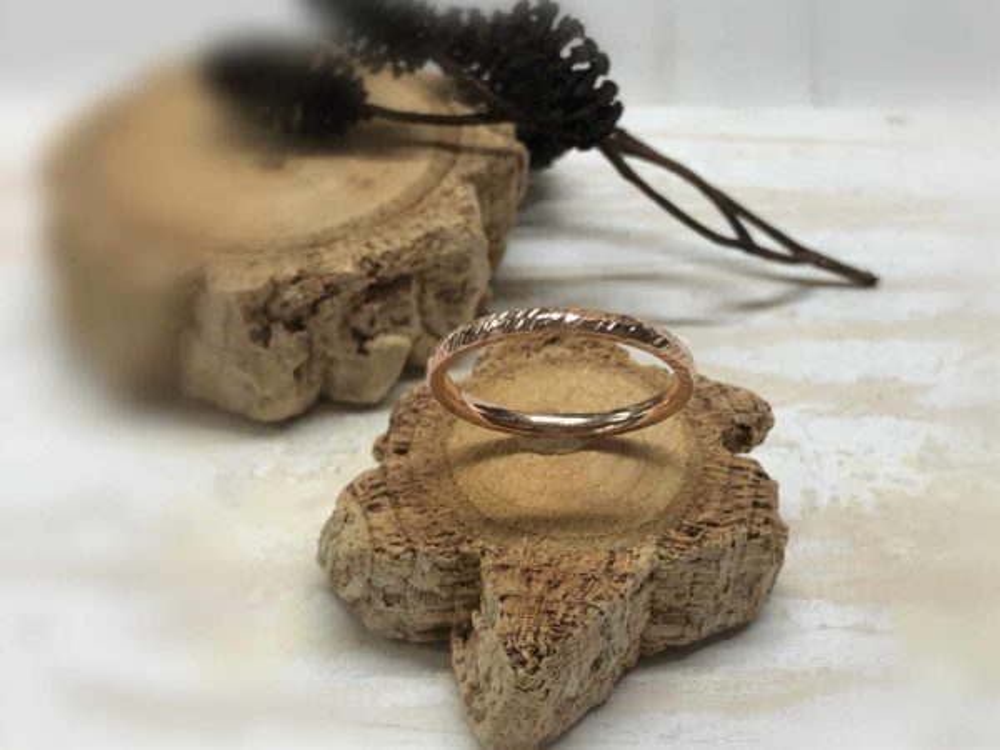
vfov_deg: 49.7
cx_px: 500
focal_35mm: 28
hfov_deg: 63.4
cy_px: 375
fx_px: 809
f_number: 1.8
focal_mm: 3.99
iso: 25
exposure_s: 1/33
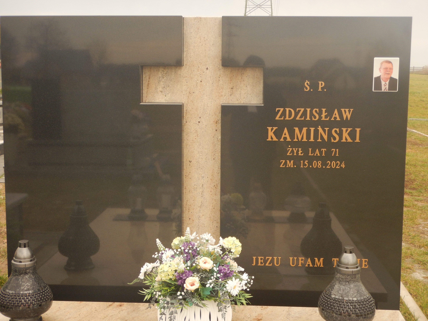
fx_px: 643
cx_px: 214
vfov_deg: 28.0
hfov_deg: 36.8
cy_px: 160
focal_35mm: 52
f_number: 4.3
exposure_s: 1/100
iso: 125
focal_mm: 9.2
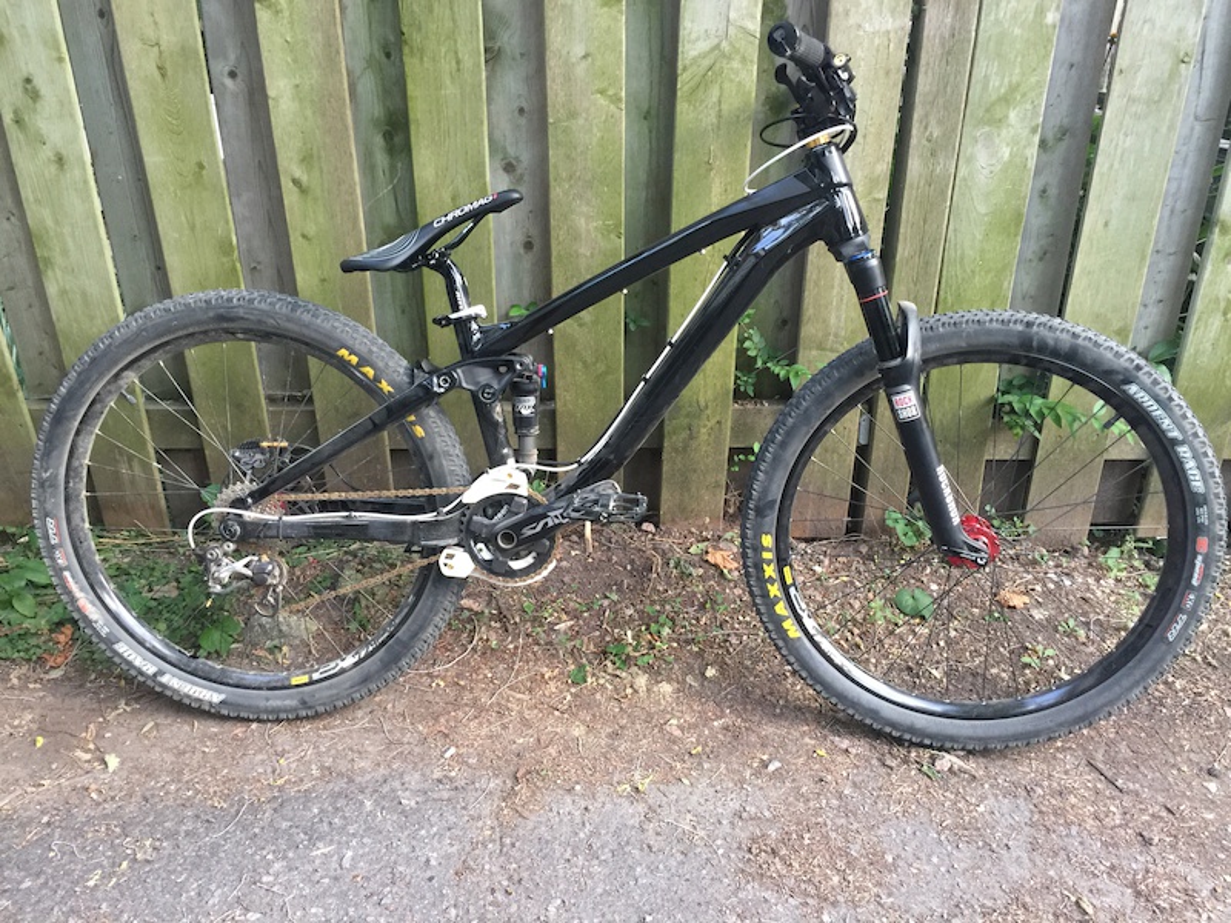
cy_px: 462
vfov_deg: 48.2
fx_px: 1031
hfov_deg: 61.7
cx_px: 616
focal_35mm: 29
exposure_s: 1/15
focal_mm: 4.15
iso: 80
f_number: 2.2
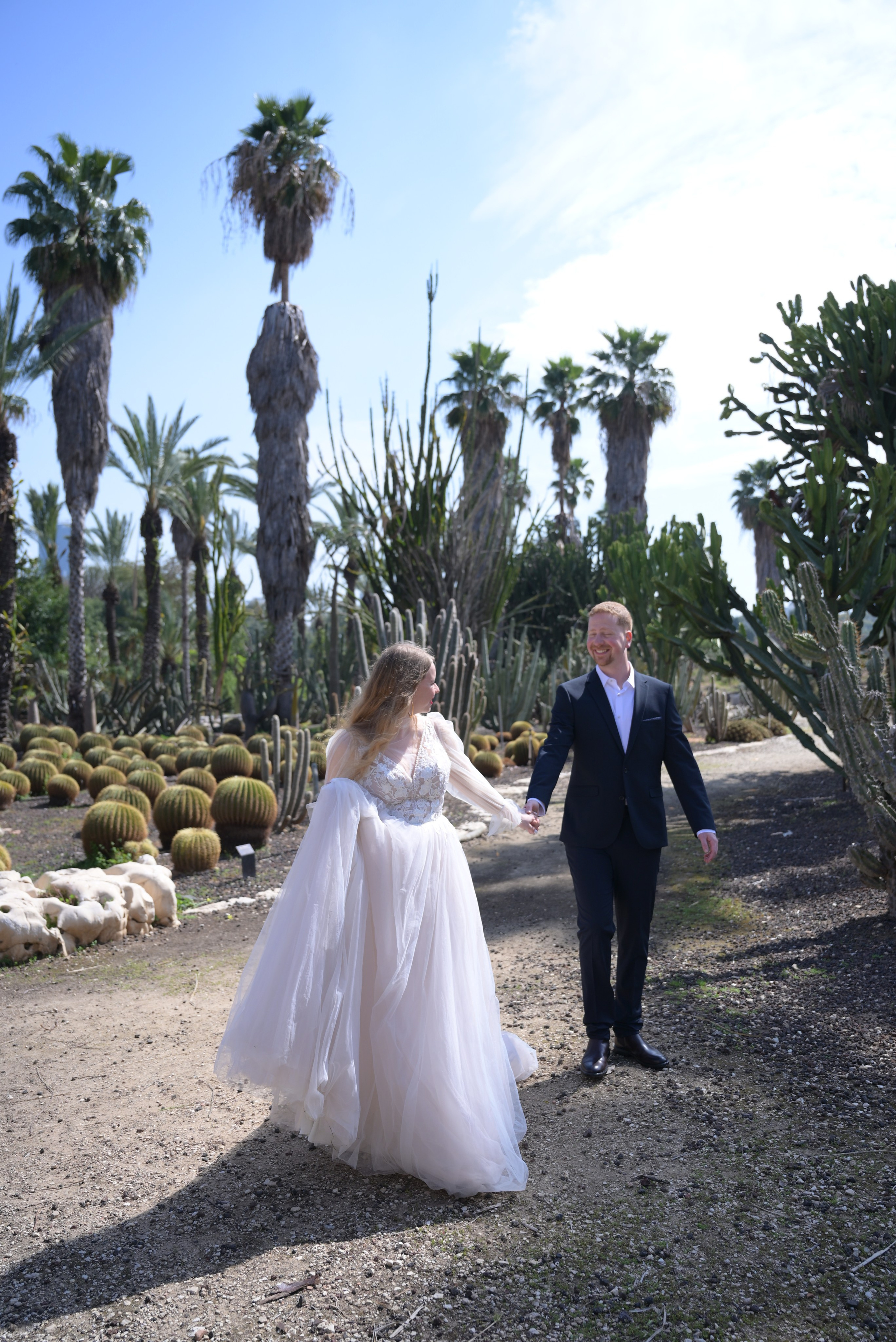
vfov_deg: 61.9
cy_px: 671
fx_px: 1119
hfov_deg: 43.6
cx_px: 448
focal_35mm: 30
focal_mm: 30
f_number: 3.5
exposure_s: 1/1000
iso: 100
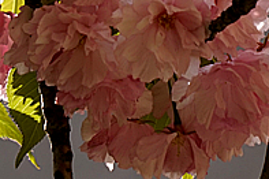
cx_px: 164
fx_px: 5562
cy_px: -97
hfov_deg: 2.8
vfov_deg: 1.8
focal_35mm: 745
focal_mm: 122
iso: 100
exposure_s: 1/250
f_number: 6.3
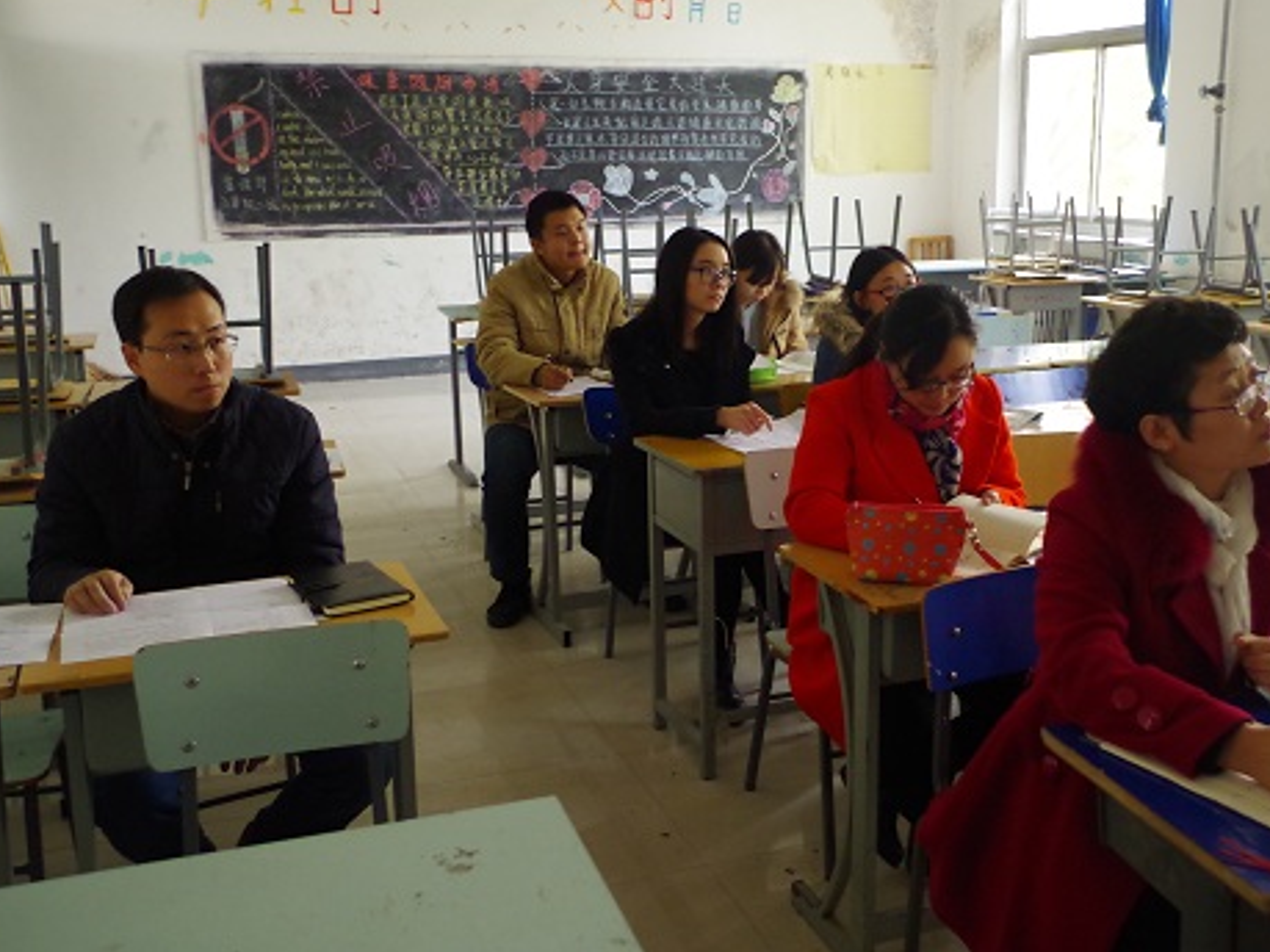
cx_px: 722
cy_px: 447
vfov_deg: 39.6
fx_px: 1320
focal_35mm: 36
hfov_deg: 51.2
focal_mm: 21.25
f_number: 4.5
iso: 1600
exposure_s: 1/50
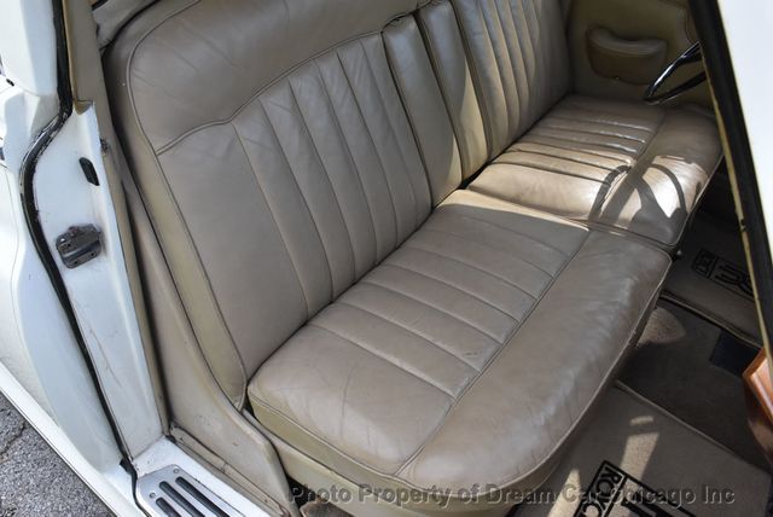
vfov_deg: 48.0
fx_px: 580
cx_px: 386
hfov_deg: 67.3
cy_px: 258
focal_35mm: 27
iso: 800
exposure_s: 1/500
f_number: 8
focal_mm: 18
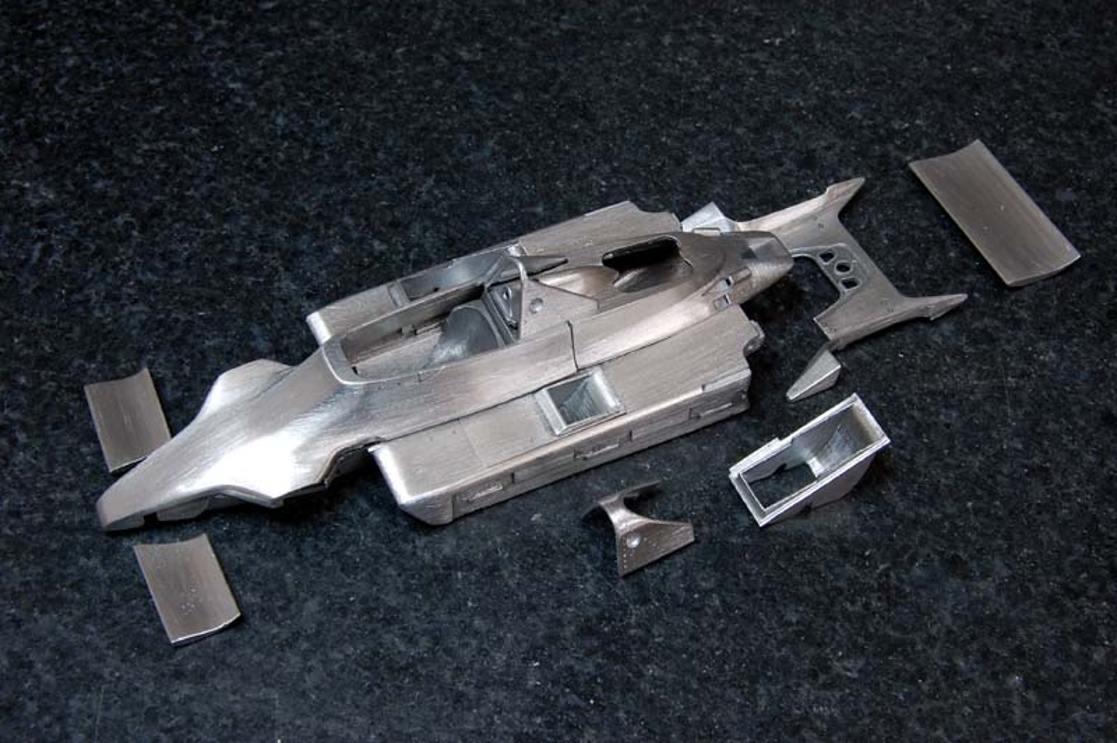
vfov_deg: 23.7
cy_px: 372
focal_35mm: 57
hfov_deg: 35.1
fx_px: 1767
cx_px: 558
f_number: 25
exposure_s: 1.5
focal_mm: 38
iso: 200
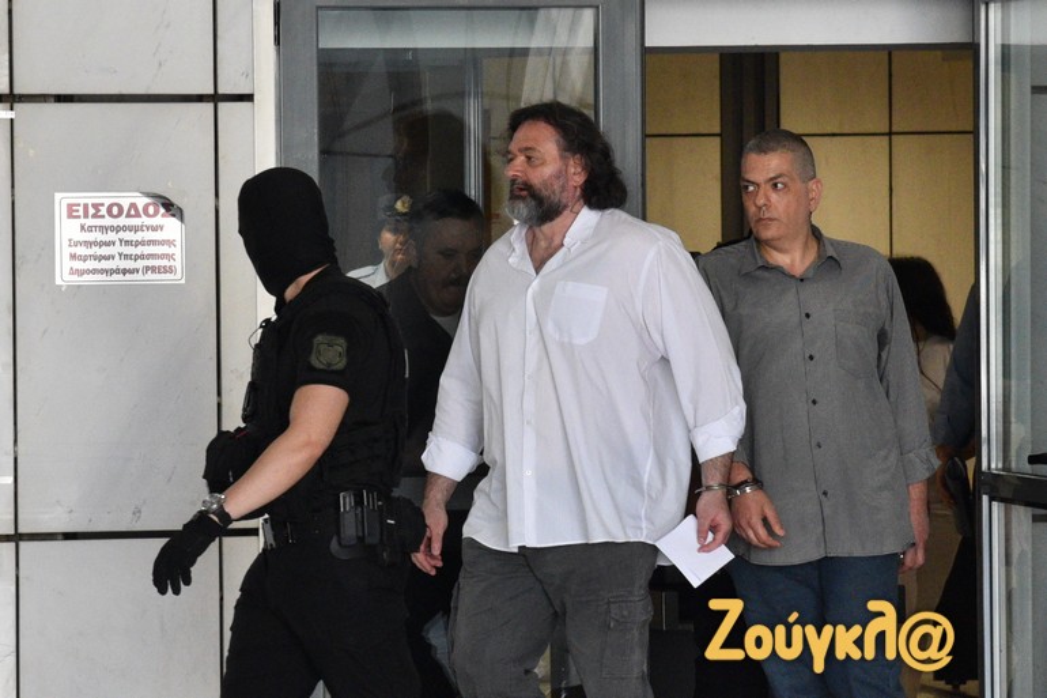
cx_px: 524
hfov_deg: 17.1
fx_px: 3489
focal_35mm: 120
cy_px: 349
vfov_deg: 11.4
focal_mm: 120
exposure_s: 1/320
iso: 3200
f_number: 7.1
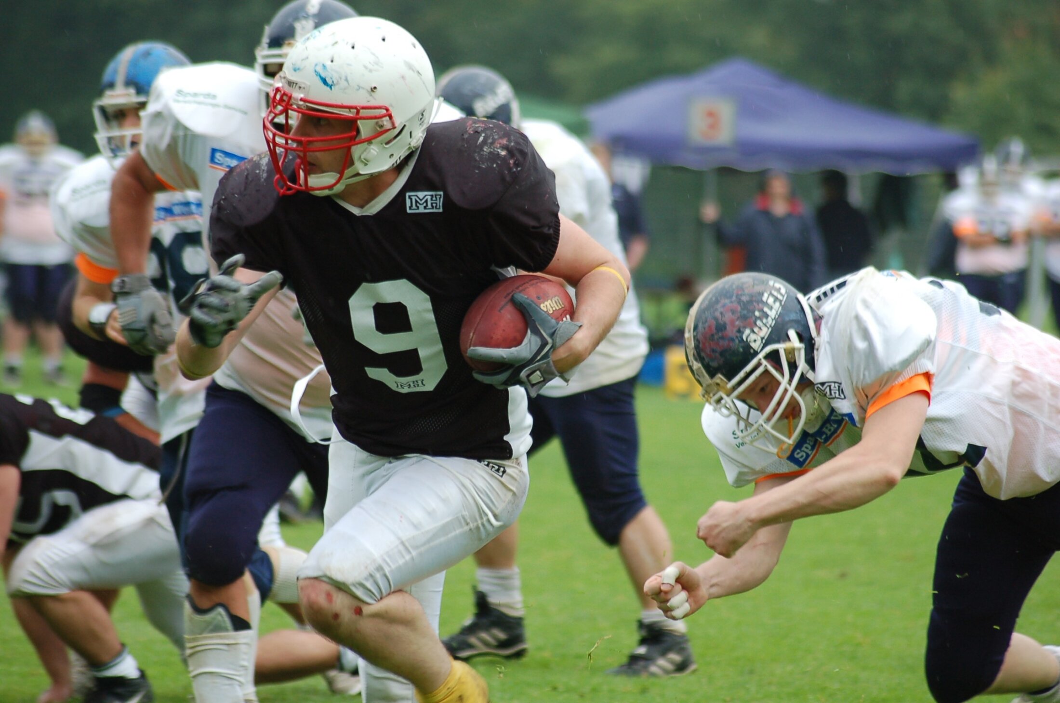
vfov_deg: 5.4
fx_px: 7494
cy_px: 352
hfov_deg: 8.1
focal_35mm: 255
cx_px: 530
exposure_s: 1/500
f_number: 4.8
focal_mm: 170
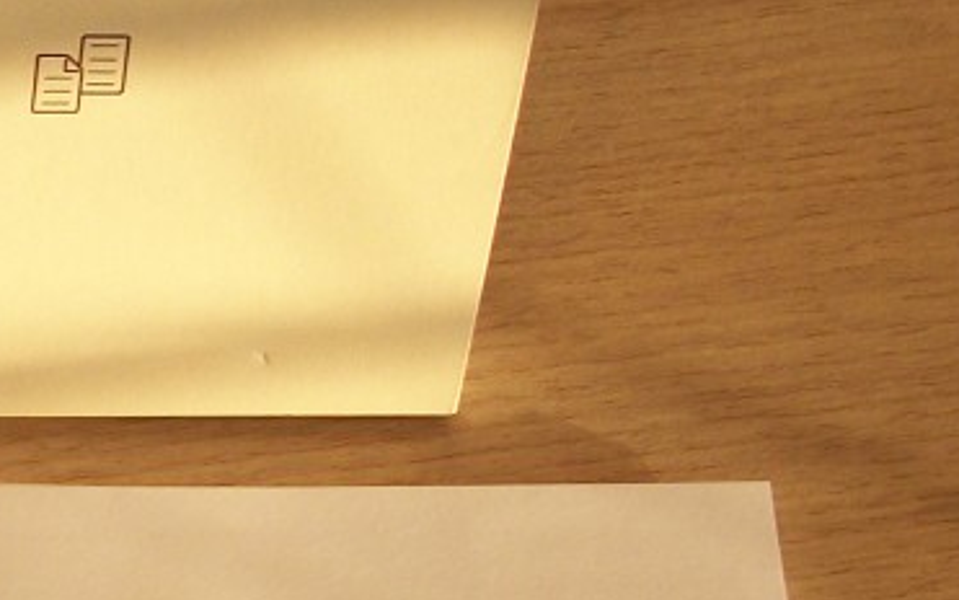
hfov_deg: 15.8
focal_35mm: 120
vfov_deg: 10.9
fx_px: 3137
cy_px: 414
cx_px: -540
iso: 80
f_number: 3.1
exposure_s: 1/80
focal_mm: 6.3
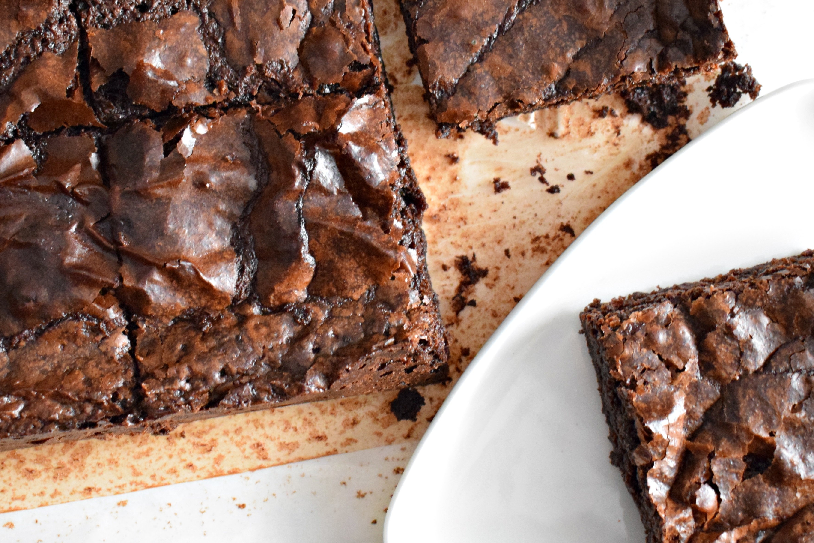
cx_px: 354
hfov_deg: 29.3
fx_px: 1557
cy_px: 257
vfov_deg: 19.8
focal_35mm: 69
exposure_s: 1/30
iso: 3200
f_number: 4
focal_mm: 27
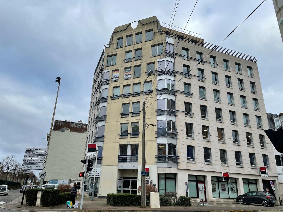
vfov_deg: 53.1
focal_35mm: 26
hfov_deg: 67.3
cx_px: 142
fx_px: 213
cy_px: 106
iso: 32
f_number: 1.6
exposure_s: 1/1401
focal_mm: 4.2
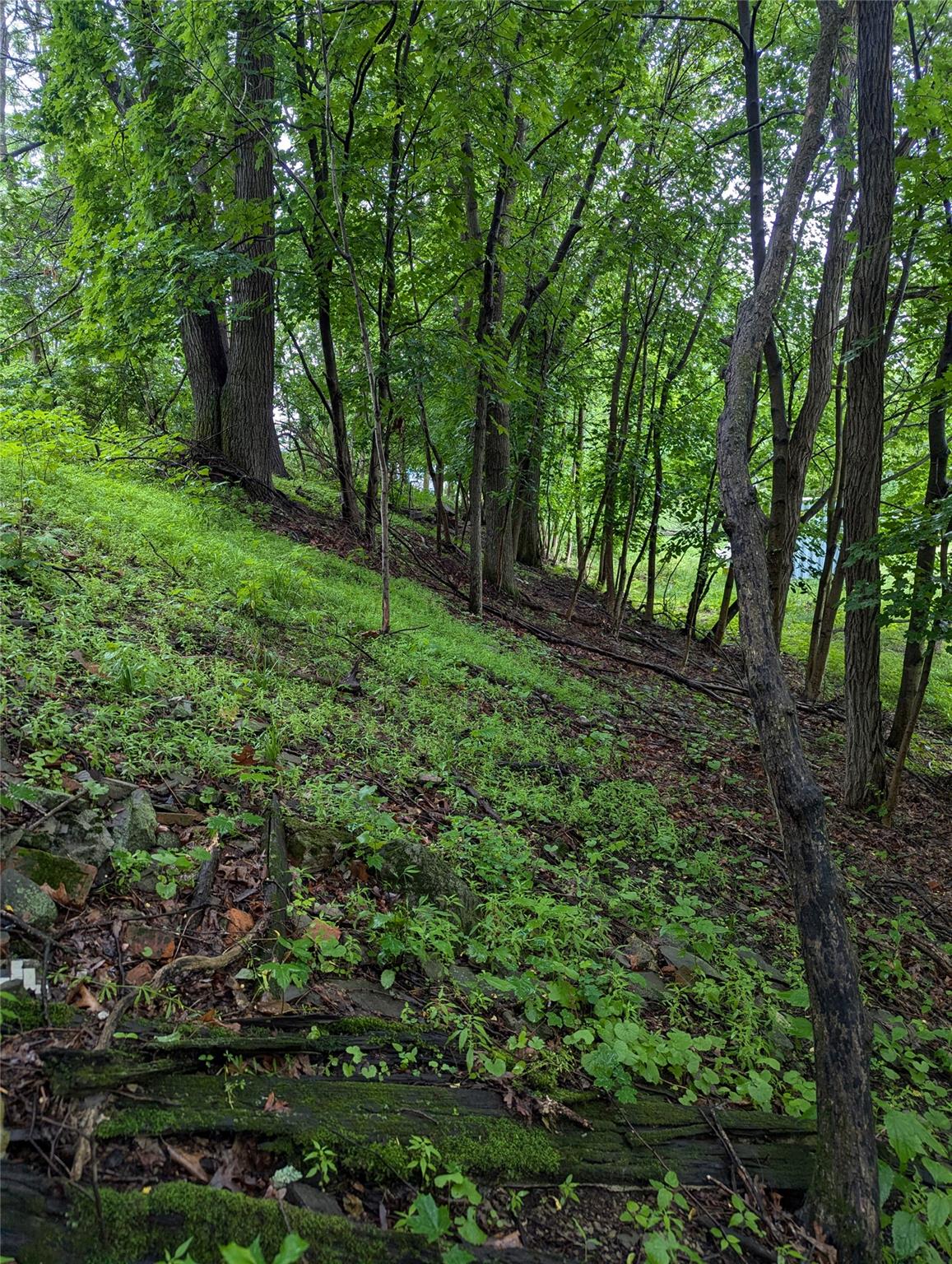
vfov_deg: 71.5
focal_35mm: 24
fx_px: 878
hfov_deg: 56.9
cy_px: 632
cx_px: 476
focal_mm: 6.81
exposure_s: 1/61.4
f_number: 1.85
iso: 40
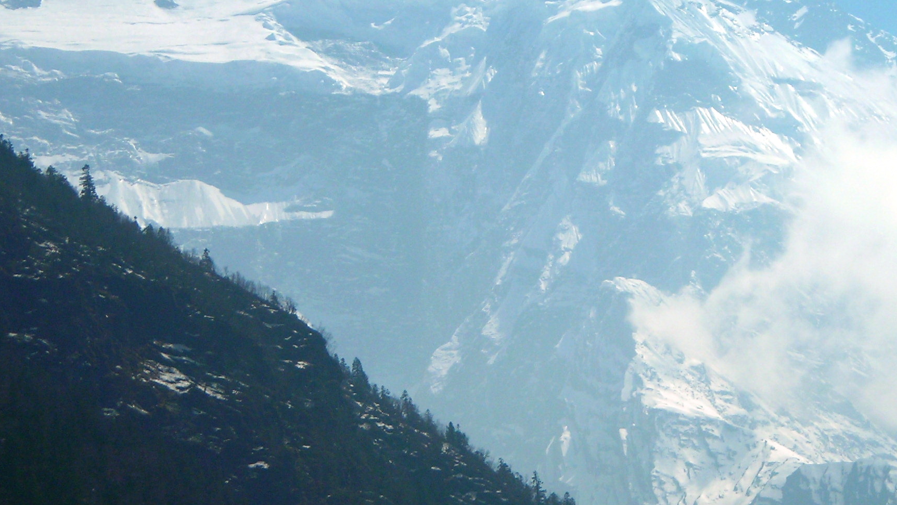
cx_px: 543
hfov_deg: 11.3
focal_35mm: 190
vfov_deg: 6.4
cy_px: 244
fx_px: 4519
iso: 50
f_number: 10.6
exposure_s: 1/188
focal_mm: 19.2
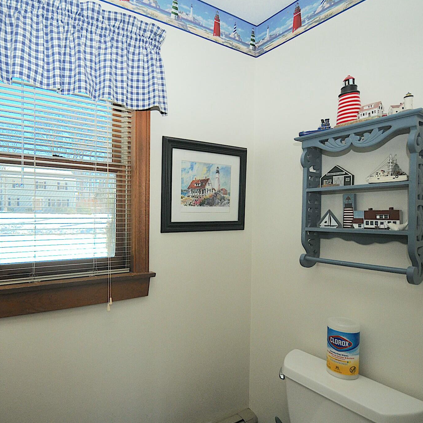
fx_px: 277
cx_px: 136
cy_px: 212
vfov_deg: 74.8
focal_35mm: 20
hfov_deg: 72.3
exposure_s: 1/800
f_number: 3.5
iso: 400
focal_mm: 10
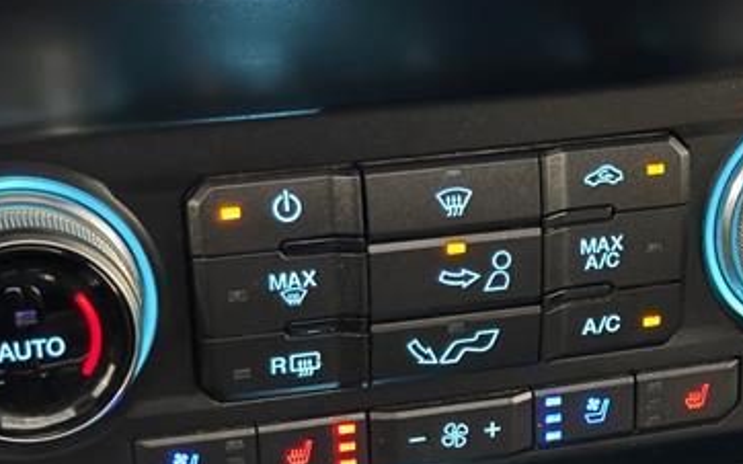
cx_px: 439
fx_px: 1822
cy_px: 417
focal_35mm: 90
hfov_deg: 23.0
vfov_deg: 14.4
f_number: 1.78
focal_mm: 6.76
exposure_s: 1/5
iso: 400
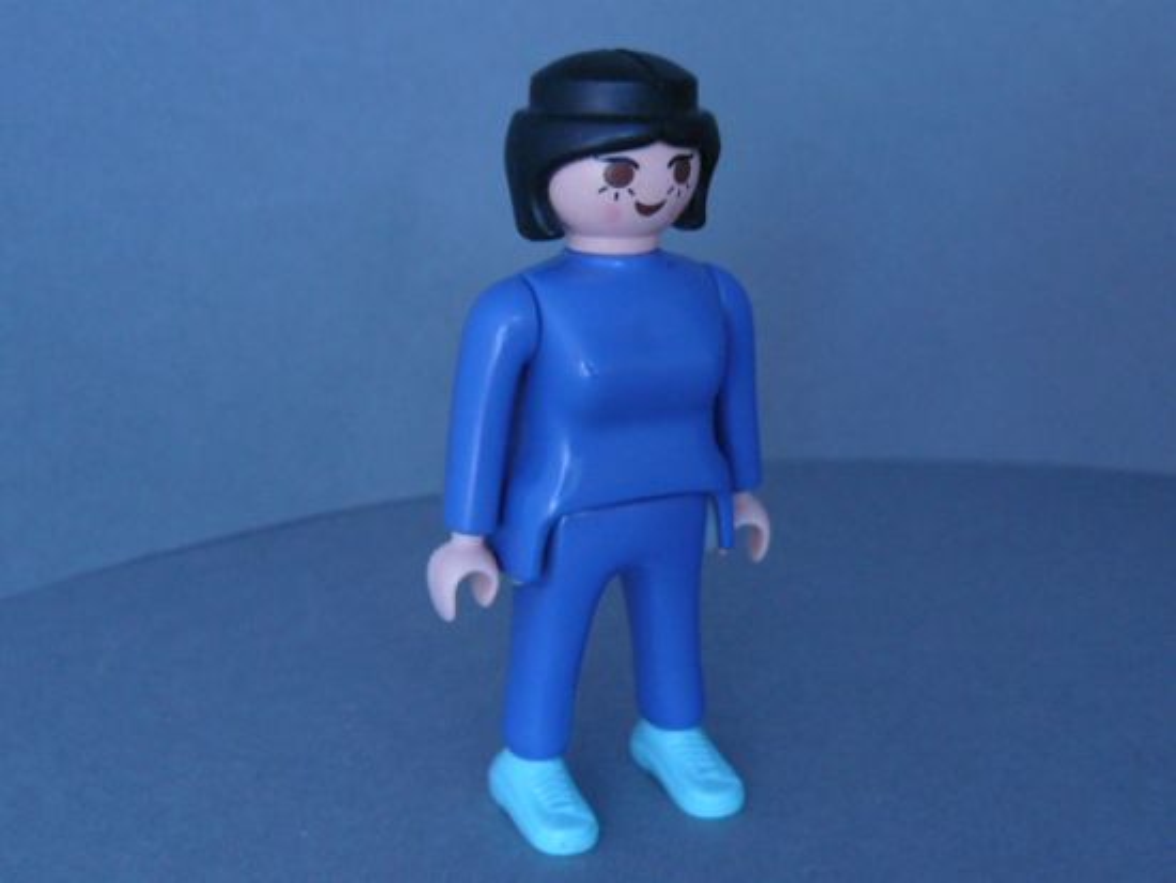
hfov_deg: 39.6
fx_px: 1631
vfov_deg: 30.3
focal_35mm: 48
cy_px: 442
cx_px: 588
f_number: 2.8
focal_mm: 6
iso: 200
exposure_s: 1
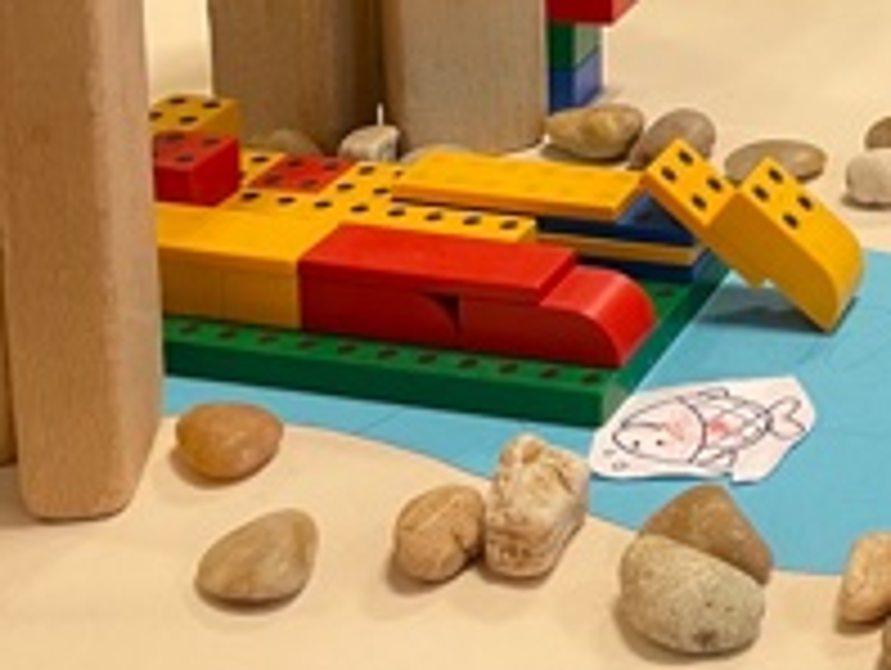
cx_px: 1130
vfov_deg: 15.9
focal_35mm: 84
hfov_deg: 21.3
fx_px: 2165
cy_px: -378
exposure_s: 1/50
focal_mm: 4.2
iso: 125
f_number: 1.6
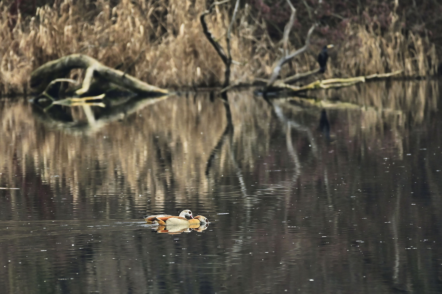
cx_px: 221
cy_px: 147
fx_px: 6134
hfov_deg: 4.1
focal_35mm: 500
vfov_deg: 2.7
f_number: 5.6
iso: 1250
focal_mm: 500
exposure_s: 1/800
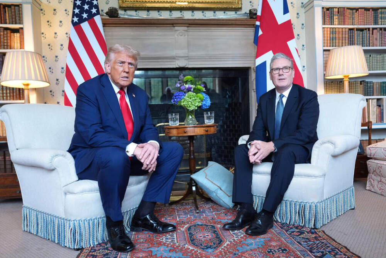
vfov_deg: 43.6
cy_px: 129
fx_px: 322
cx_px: 193
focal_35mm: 30
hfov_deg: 61.9
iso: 2500
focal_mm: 30
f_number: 2.8
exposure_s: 1/250
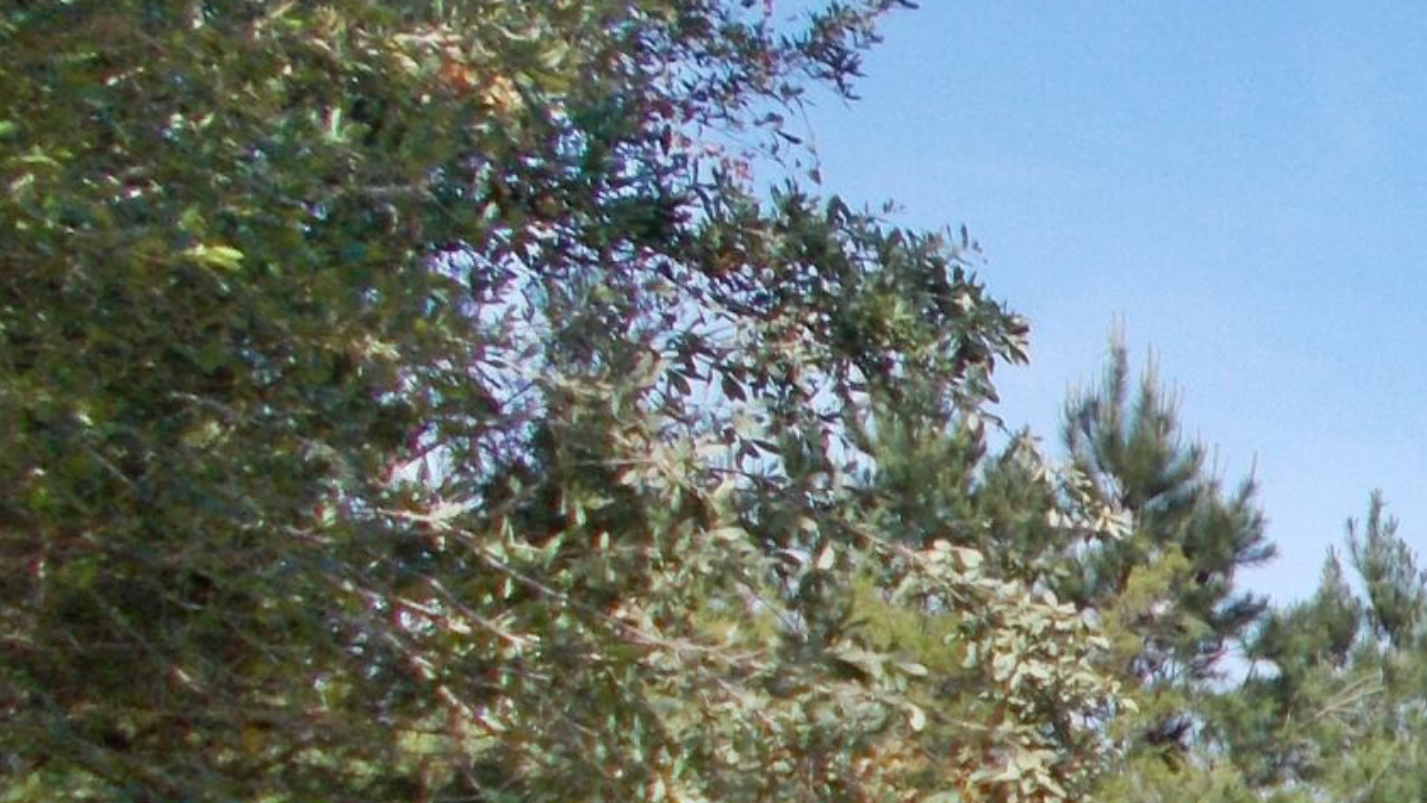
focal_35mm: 101
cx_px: 2376
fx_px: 3822
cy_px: 971
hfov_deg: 17.9
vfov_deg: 11.7
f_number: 8
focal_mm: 4.6
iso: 80
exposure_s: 1/125
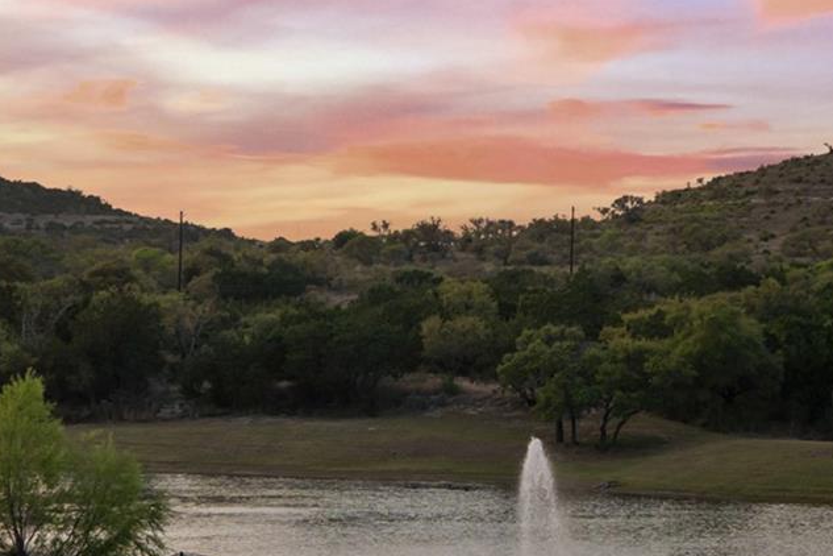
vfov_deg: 12.4
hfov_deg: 18.6
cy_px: 348
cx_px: 516
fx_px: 2545
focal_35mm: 110
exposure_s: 1/160
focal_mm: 34
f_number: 5
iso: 400
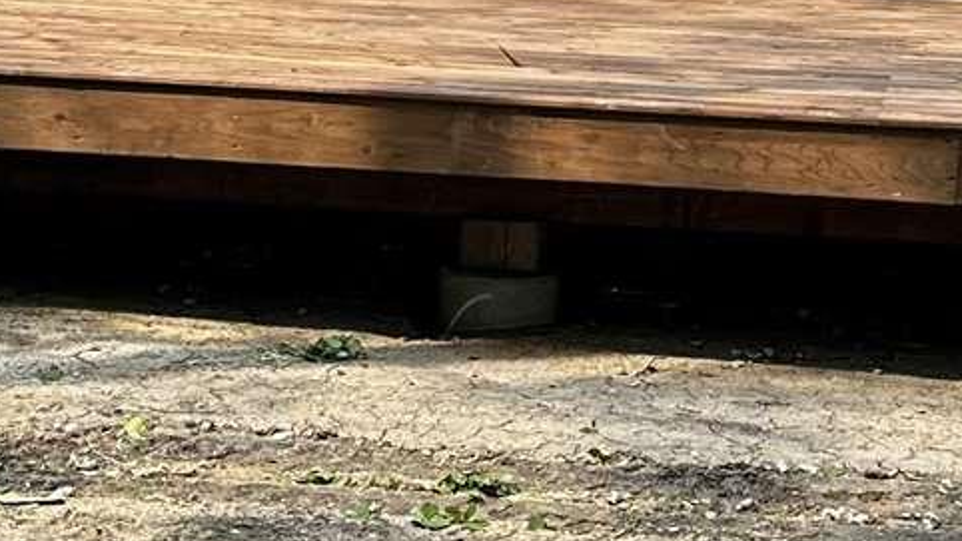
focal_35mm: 125
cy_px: 84
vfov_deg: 9.7
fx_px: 3188
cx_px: 754
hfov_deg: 17.0
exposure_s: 1/1144
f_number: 1.78
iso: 80
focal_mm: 6.86
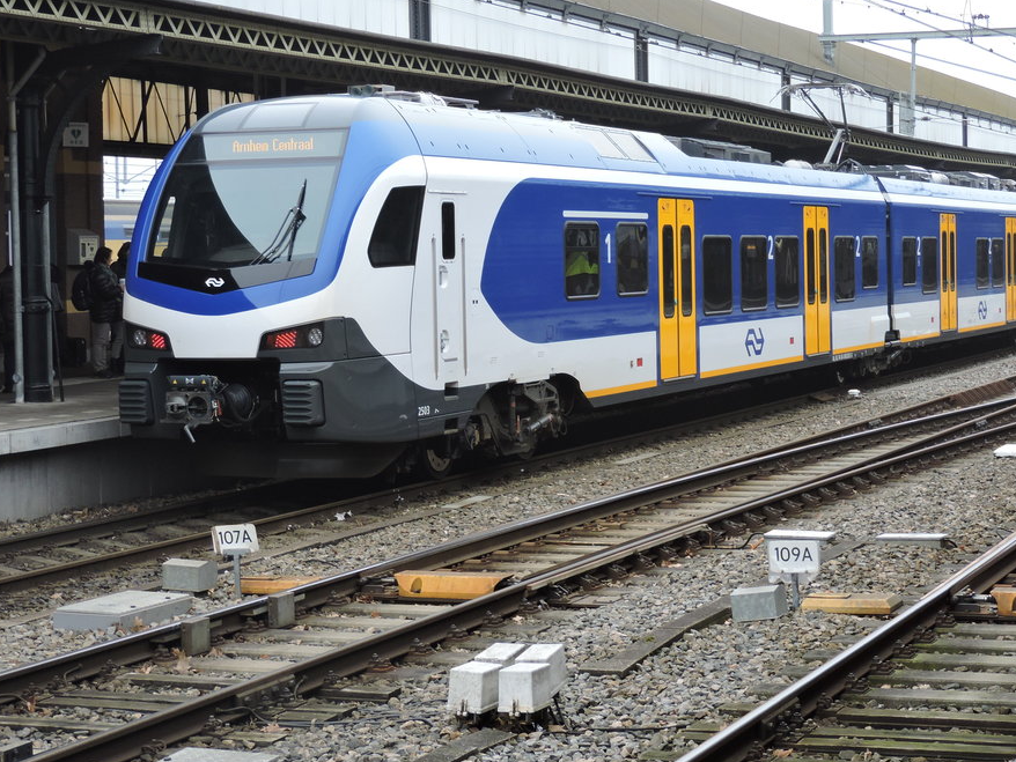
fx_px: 2407
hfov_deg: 23.7
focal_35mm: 82
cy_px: 387
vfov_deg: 18.0
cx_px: 658
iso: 100
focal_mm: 10.7
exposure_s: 1/125
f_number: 3.7
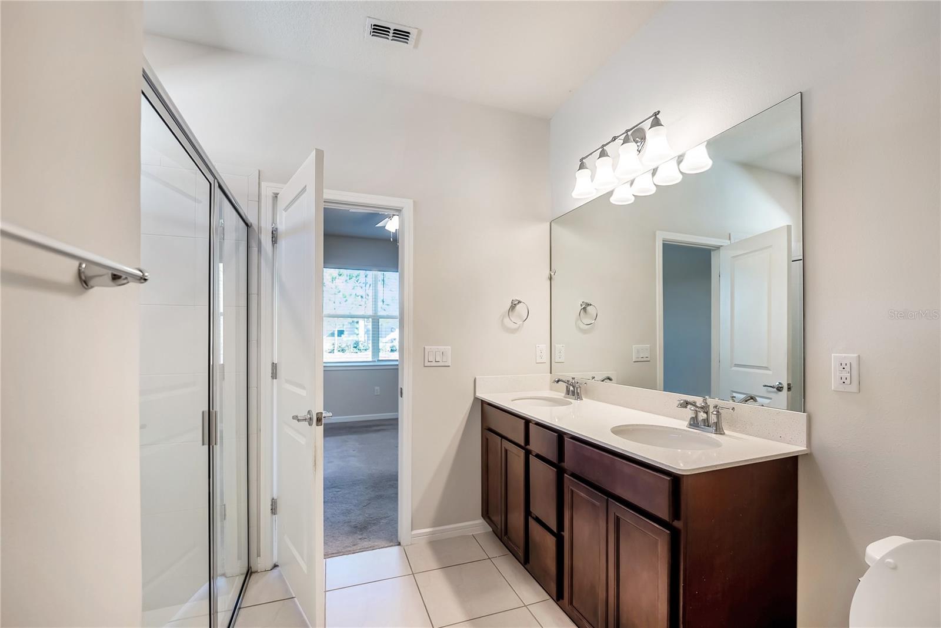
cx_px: 470
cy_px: 314
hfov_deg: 104.2
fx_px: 366
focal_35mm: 14
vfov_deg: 81.3
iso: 400
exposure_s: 1/1000
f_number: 4
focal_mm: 14
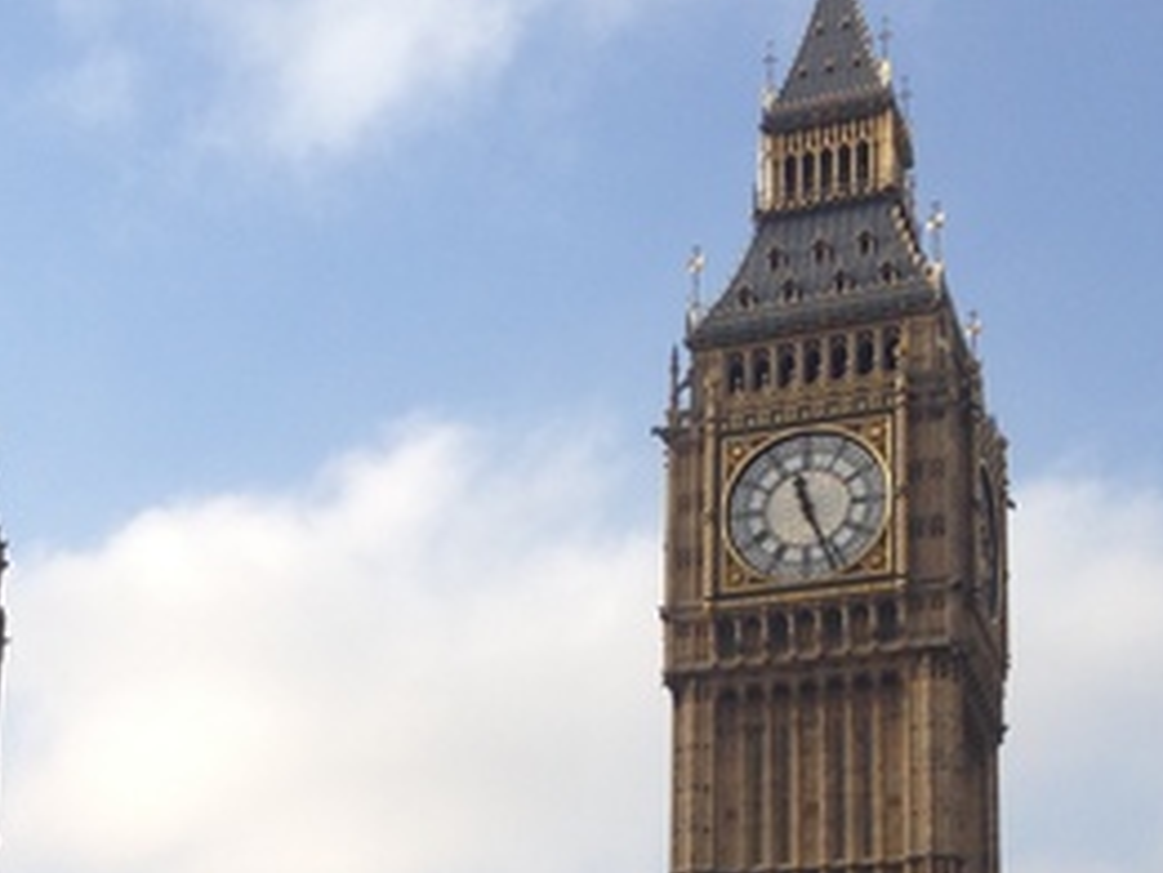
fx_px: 2723
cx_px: 134
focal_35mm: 81
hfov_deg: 23.5
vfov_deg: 17.7
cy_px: 922
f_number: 2.4
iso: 50
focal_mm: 4.12
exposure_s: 1/1004
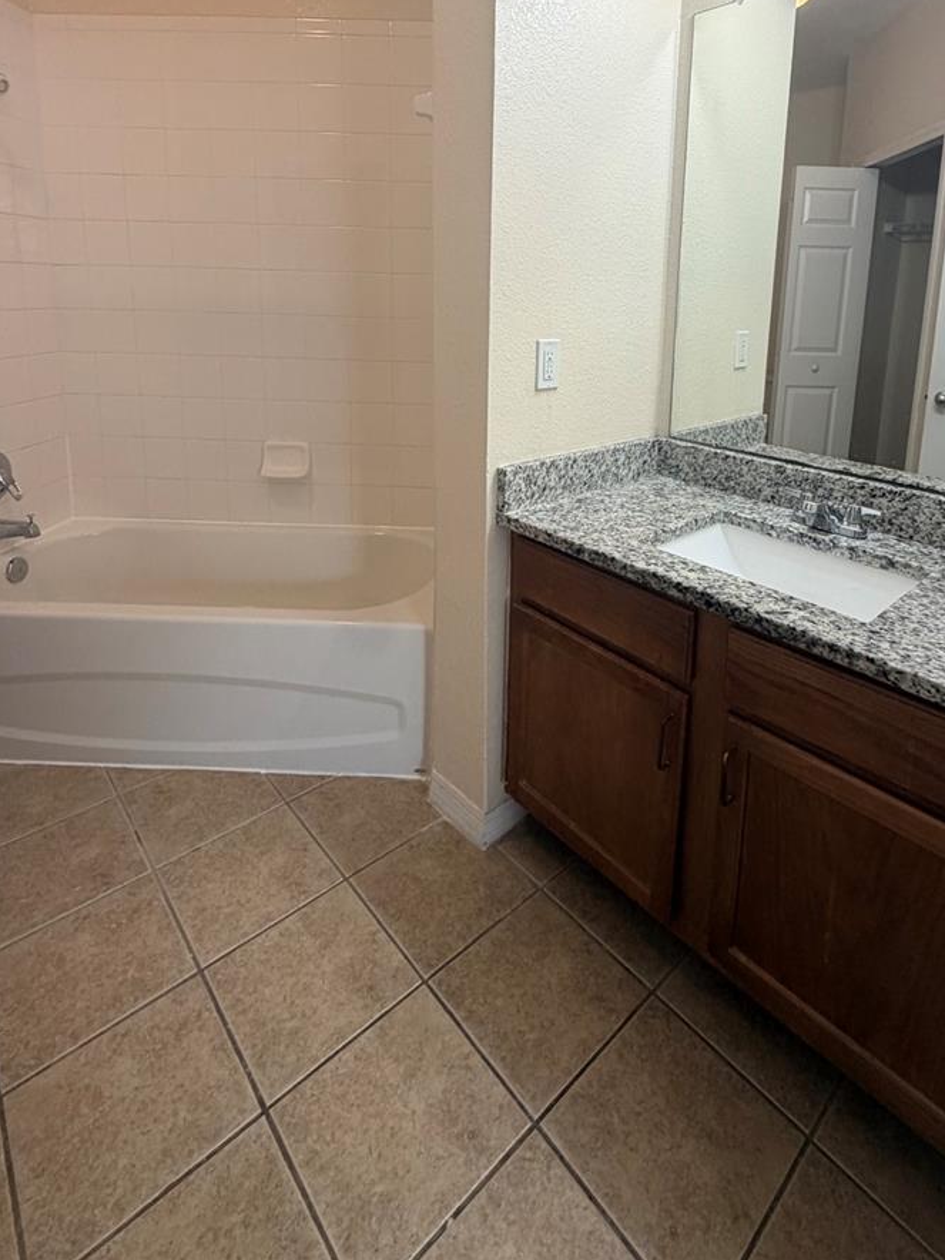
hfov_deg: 68.4
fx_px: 692
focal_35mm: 19
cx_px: 537
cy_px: 408
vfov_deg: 81.5
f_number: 2.2
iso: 160
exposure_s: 1/120
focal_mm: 2.22
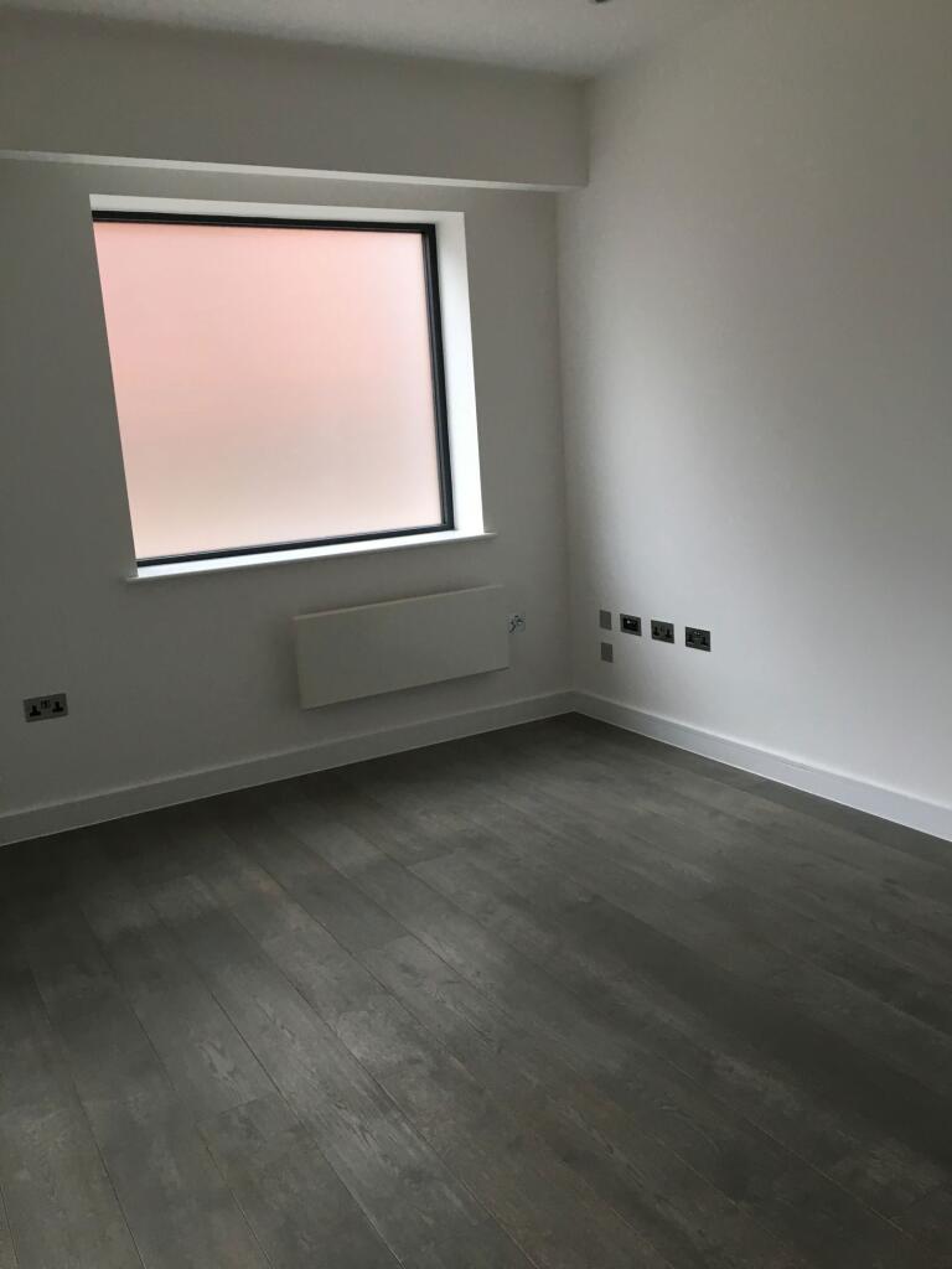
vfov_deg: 61.7
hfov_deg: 48.2
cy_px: 634
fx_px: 1063
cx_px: 476
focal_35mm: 29
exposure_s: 1/33
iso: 40
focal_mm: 4.15
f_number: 2.2
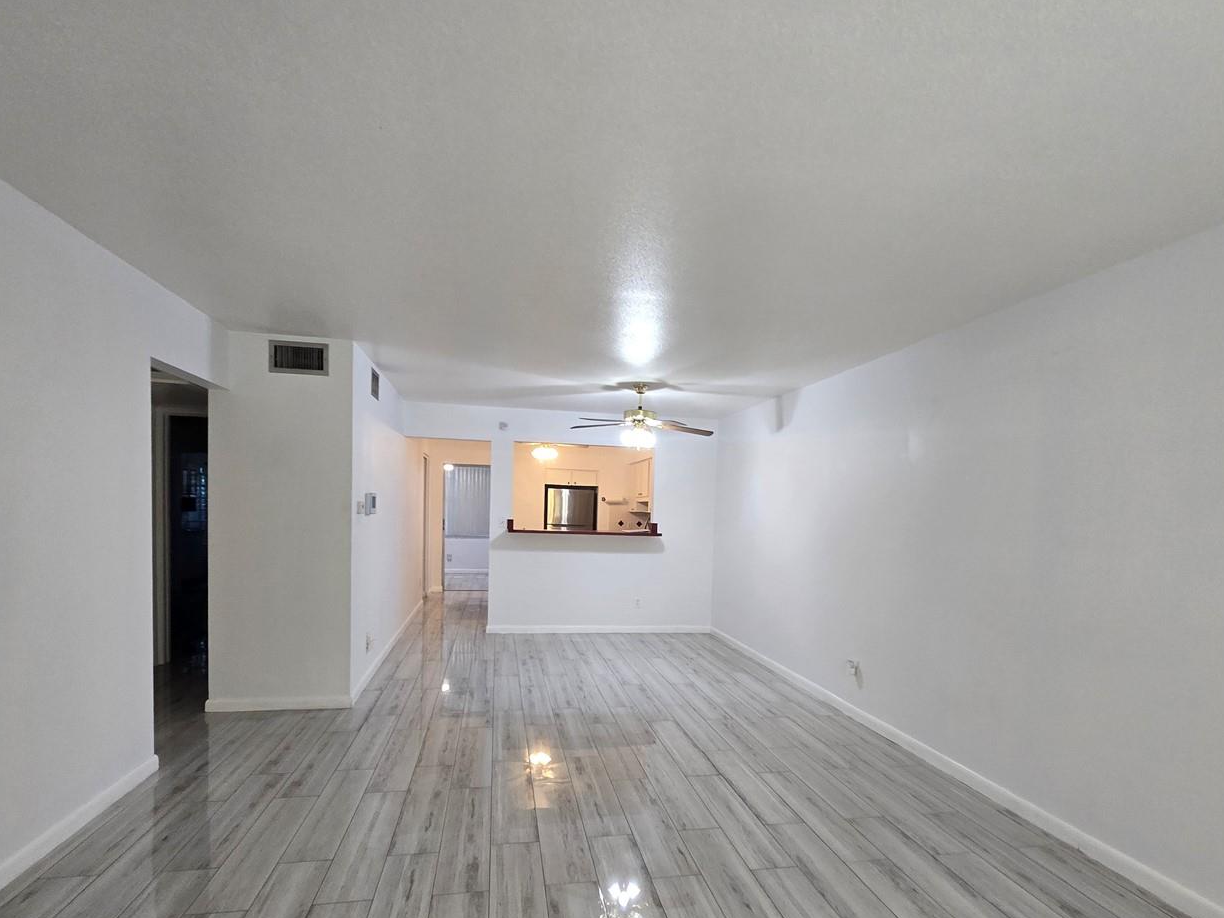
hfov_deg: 91.0
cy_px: 546
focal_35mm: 17
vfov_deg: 74.0
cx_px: 614
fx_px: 601
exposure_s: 1/60
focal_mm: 2.2
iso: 200
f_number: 2.2
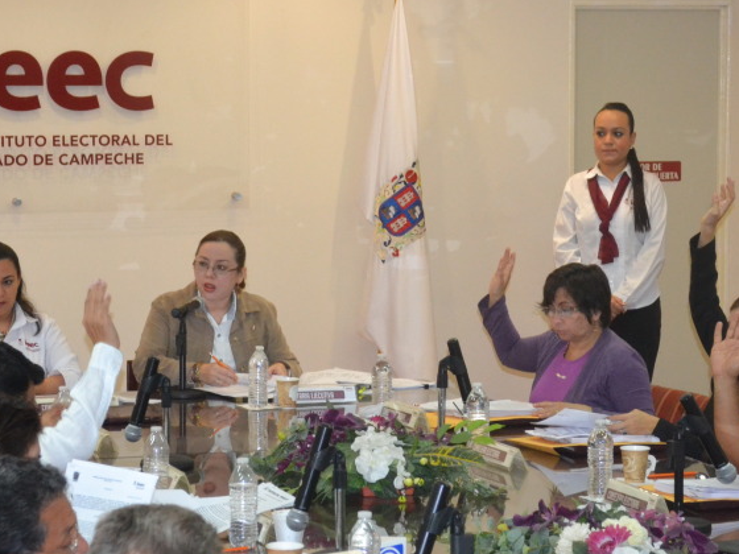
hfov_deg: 17.0
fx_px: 2476
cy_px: 256
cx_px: 373
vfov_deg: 12.8
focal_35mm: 116
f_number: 5.3
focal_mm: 44
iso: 2200
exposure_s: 1/60
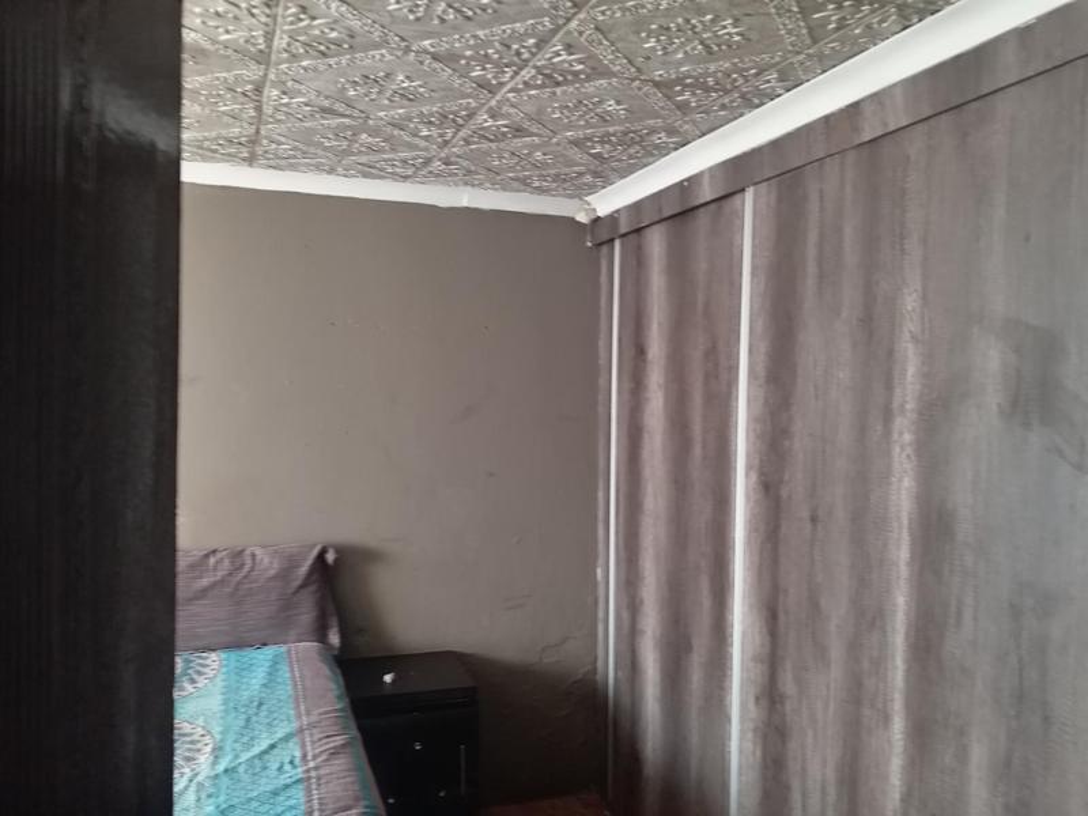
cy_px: 408
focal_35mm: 27
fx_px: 849
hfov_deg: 65.3
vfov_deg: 51.4
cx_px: 544
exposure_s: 1/20
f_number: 1.8
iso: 1112
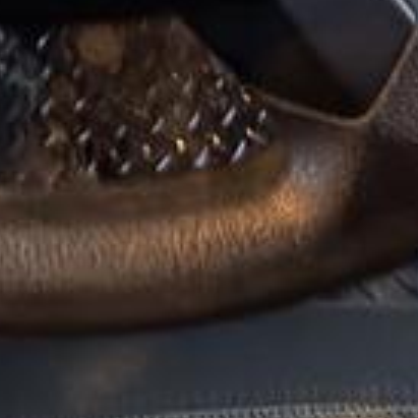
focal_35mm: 81
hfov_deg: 21.0
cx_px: 49
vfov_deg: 16.4
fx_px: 1107
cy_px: -415
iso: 800
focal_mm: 2.22
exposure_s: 1/8
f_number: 2.2
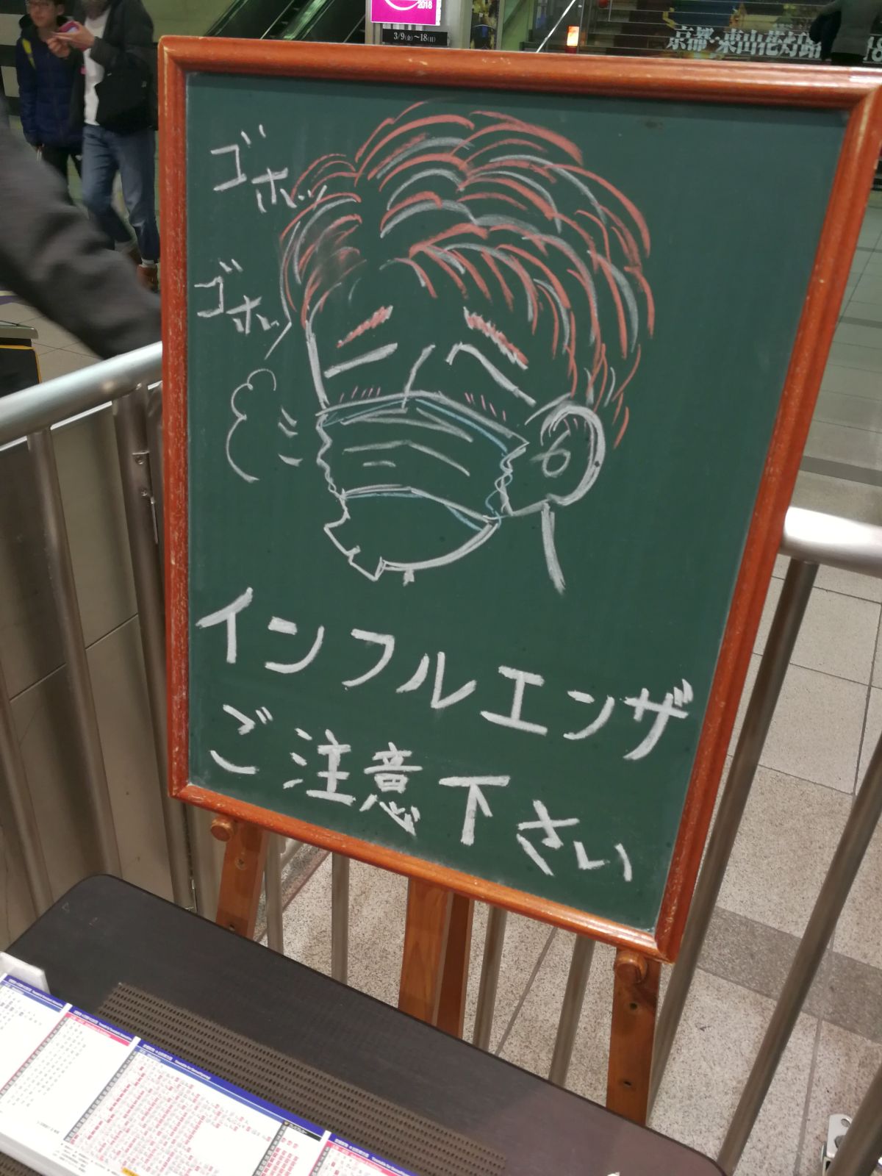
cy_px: 588
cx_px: 441
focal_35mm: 27
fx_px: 917
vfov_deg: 65.3
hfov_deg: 51.4
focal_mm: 3.95
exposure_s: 1/40
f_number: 2.2
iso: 160
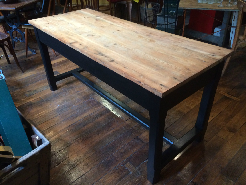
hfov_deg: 61.7
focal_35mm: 29
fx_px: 206
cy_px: 92
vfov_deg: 48.2
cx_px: 123
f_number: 2.2
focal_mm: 4.15
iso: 320
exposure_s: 1/33
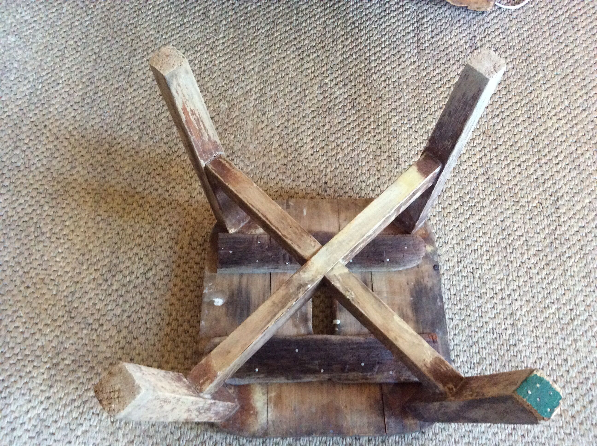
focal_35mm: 32
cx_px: 298
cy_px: 223
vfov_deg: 44.1
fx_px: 551
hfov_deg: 56.9
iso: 320
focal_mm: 3.3
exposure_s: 1/17
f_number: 2.4
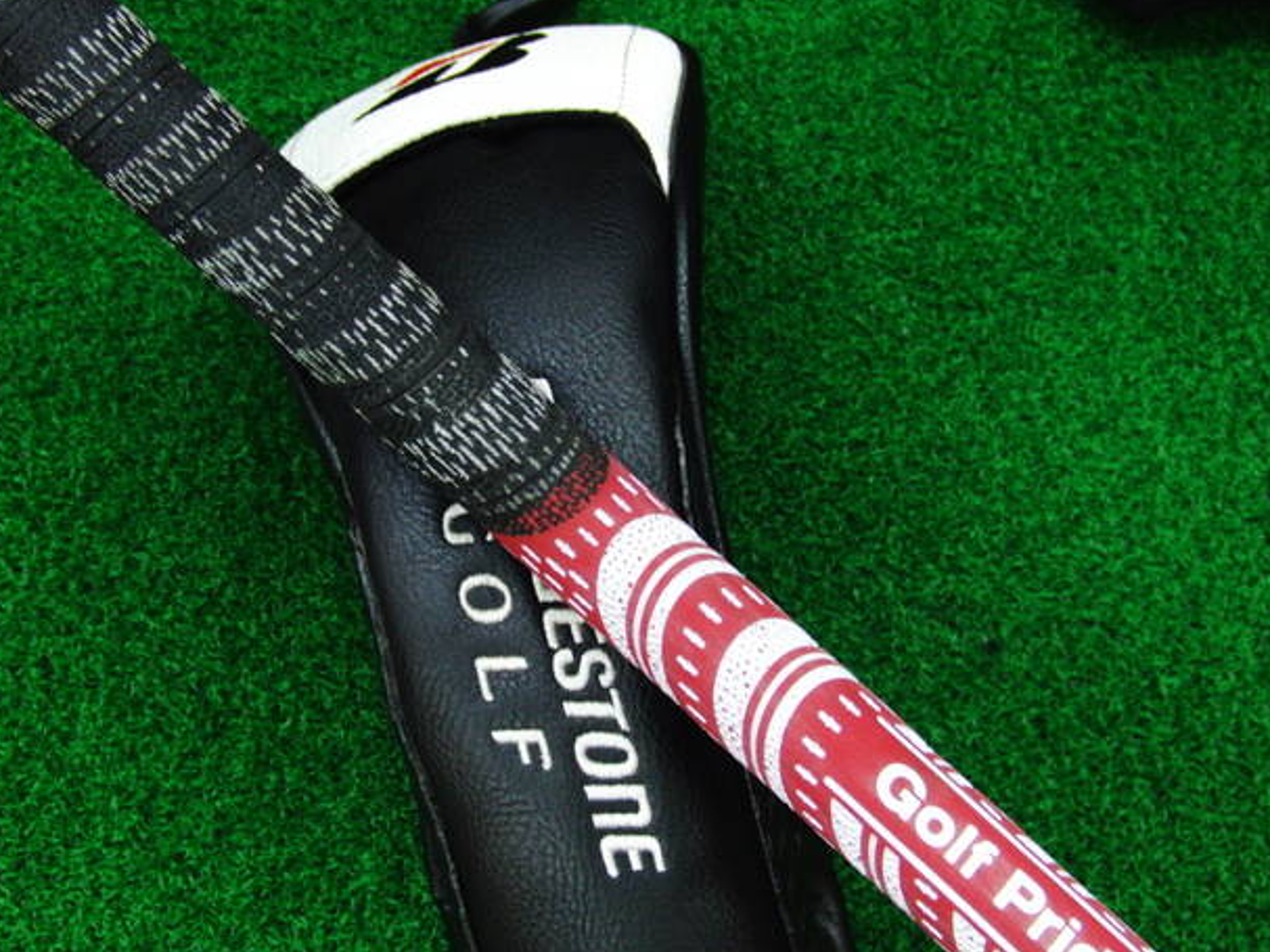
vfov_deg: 36.8
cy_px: 471
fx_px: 1431
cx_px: 605
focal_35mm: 39
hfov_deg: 47.9
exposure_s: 1/40
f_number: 3.6
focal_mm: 6.42
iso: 400
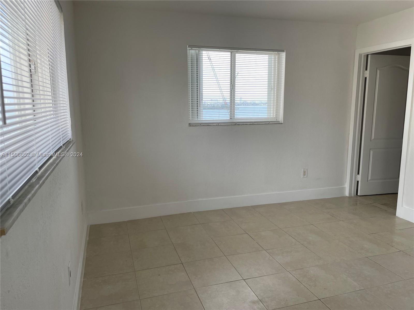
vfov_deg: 53.1
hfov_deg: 67.3
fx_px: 311
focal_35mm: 26
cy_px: 155
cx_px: 207
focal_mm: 4.2
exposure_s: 1/300
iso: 32
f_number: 1.6
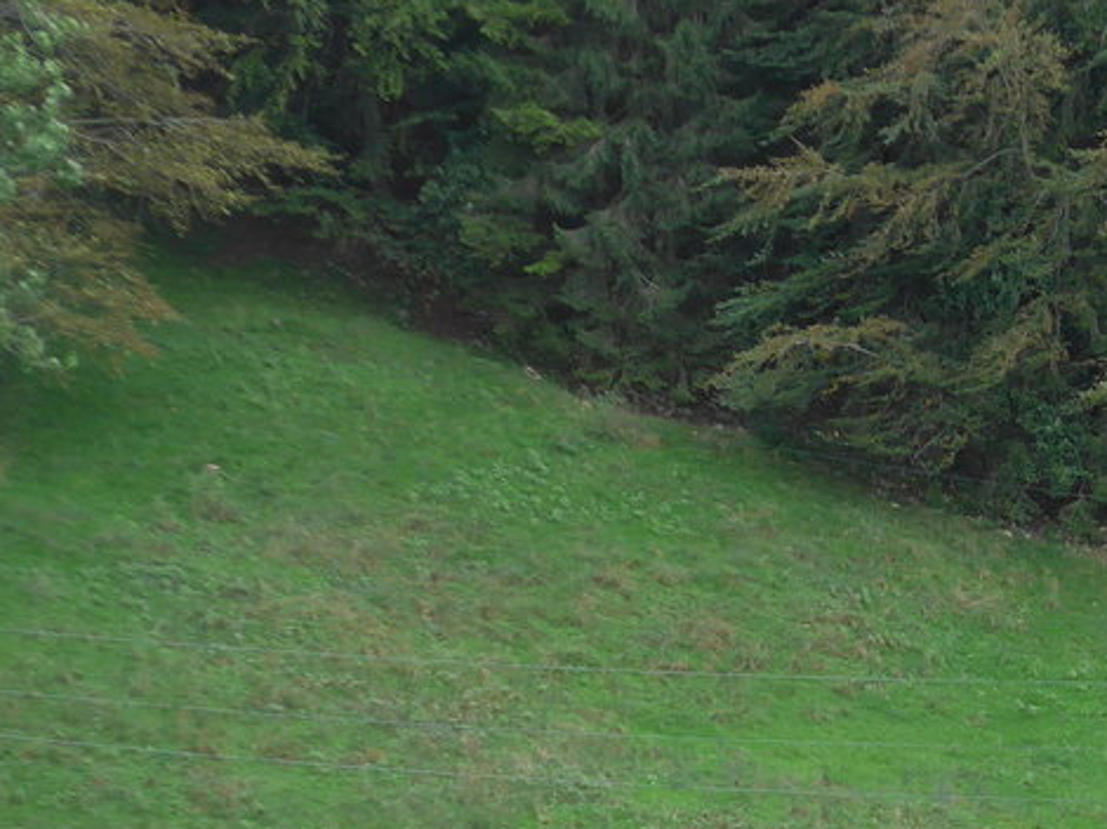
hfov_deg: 8.6
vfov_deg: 6.4
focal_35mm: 230
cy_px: 996
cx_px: 1093
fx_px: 7352
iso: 125
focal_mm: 18
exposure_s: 1/80
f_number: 4.6
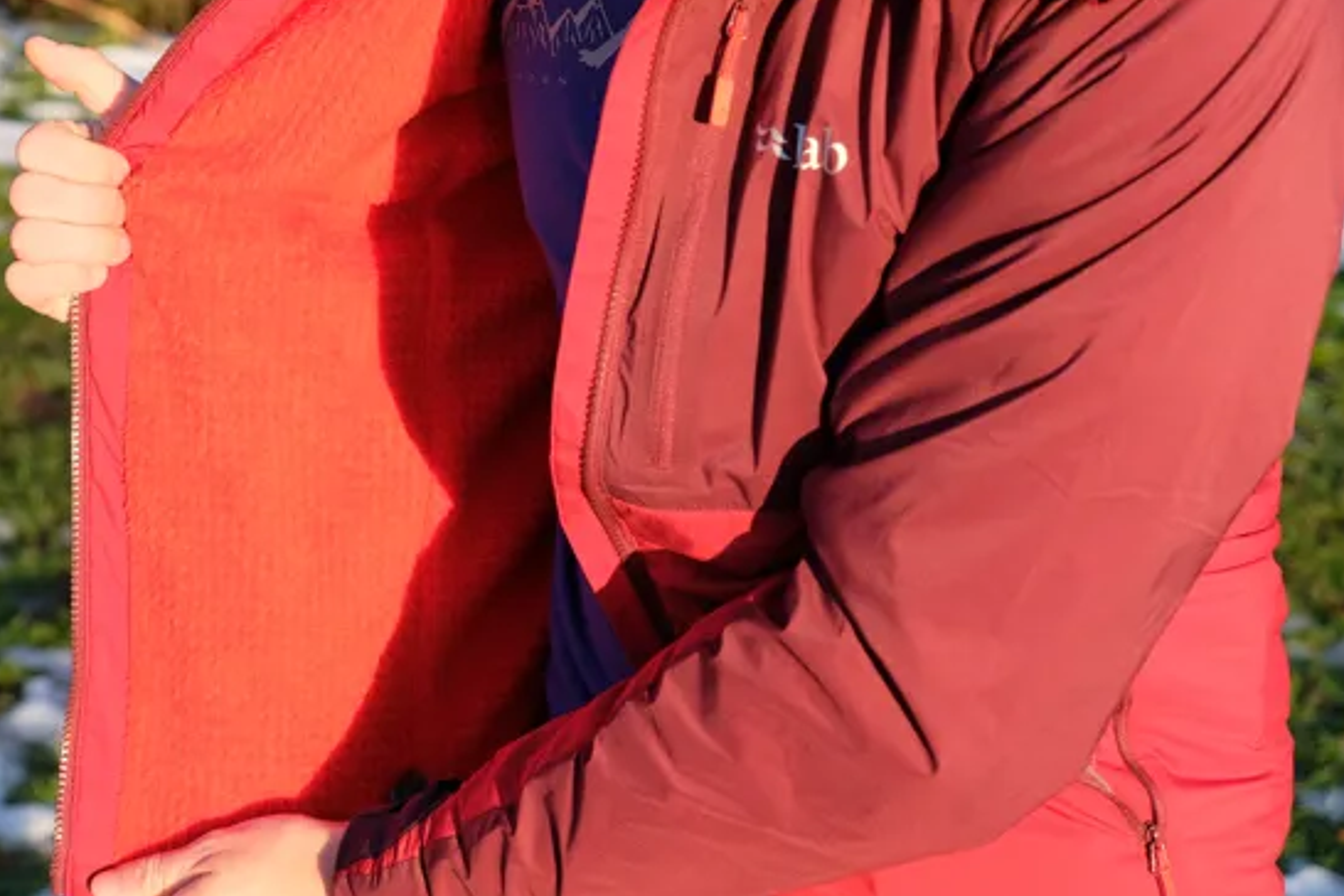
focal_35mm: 82
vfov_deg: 16.6
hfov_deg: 24.6
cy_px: 314
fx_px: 3061
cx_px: 389
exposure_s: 1/500
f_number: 4
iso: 400
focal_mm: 37.4
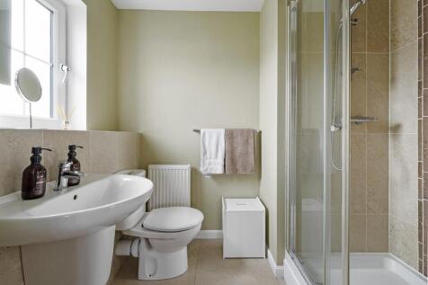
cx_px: 214
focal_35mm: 14
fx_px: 166
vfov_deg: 81.2
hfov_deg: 104.3
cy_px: 142
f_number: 8
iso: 640
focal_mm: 14
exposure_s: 1/40
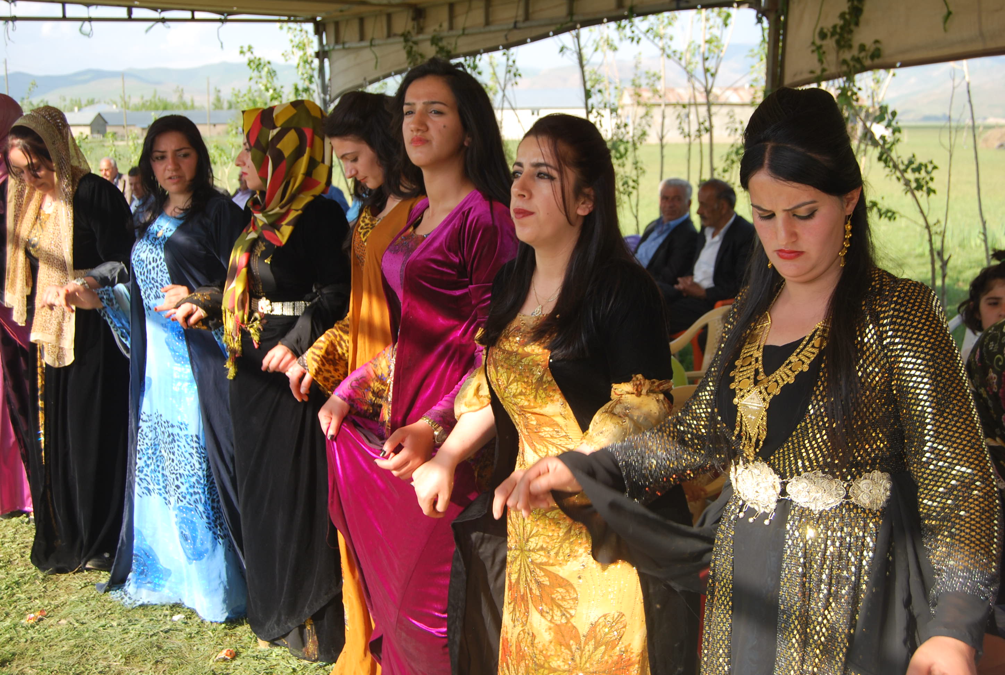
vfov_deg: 30.0
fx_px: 1259
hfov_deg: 43.5
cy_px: 338
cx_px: 502
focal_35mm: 45
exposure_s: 1/160
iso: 100
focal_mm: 30
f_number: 6.3
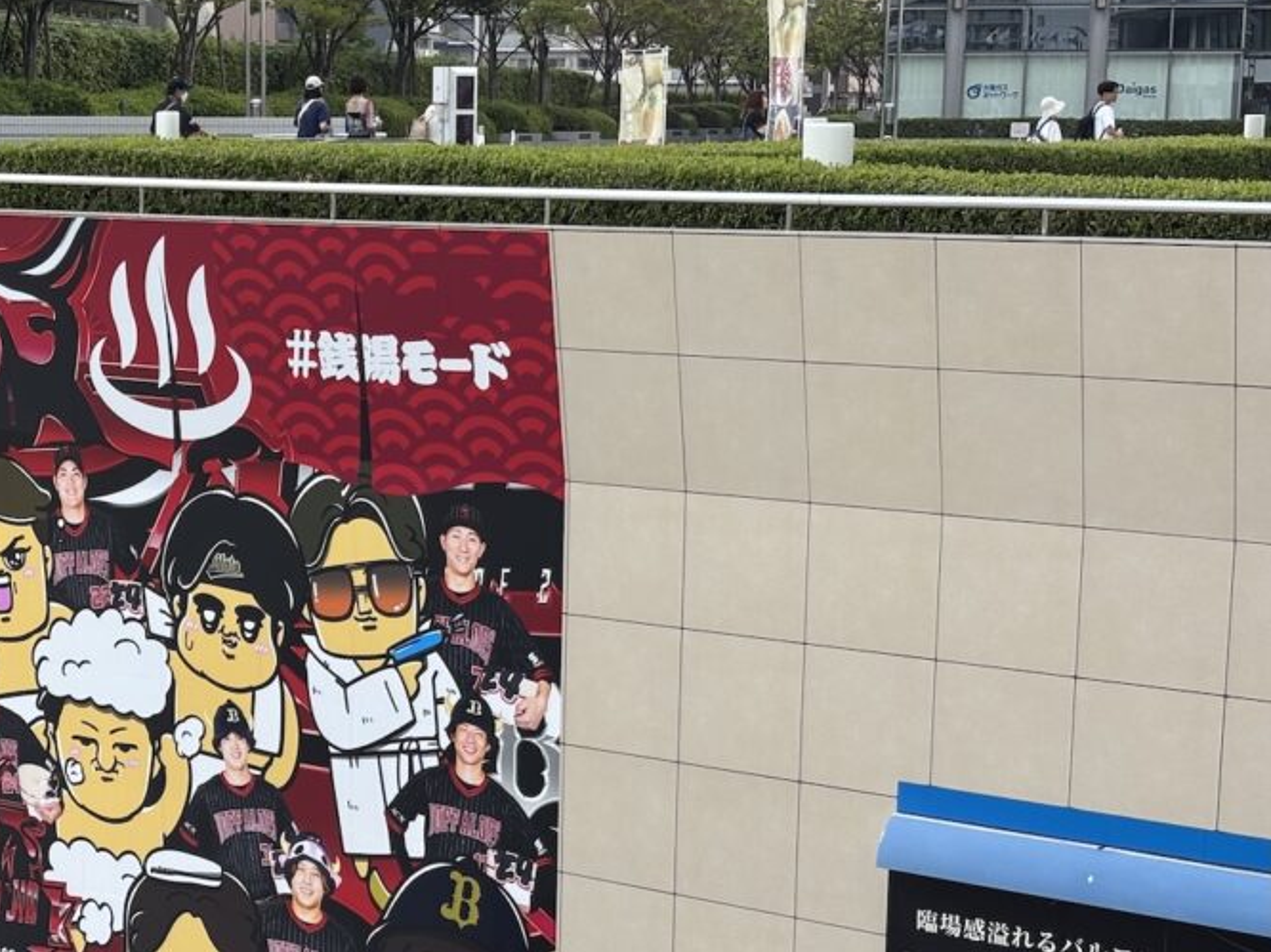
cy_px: 679
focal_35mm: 80
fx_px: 2936
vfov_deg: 18.3
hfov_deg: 24.1
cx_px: 296
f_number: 1.6
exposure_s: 1/243
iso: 40
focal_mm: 5.96
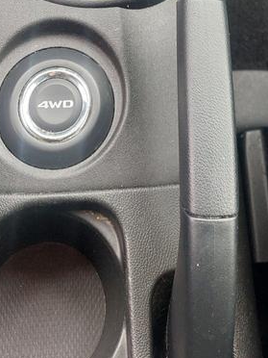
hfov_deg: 23.6
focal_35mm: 62
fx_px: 640
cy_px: -98
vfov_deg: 26.7
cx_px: 139
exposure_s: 1/60
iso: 100
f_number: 1.8
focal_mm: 5.23
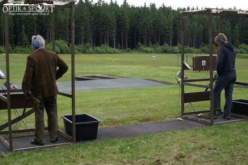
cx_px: 124
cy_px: 82
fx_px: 361
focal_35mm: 52
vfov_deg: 25.7
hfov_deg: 37.9
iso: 100
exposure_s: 1/100
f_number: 4.5
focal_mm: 35
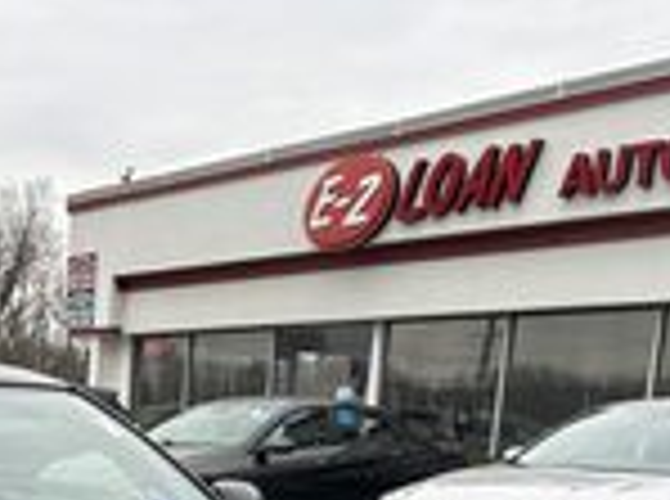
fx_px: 1757
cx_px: -22
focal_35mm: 91
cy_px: 730
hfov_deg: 20.8
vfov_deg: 15.1
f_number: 1.5
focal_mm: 5.7
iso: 50
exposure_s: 1/398
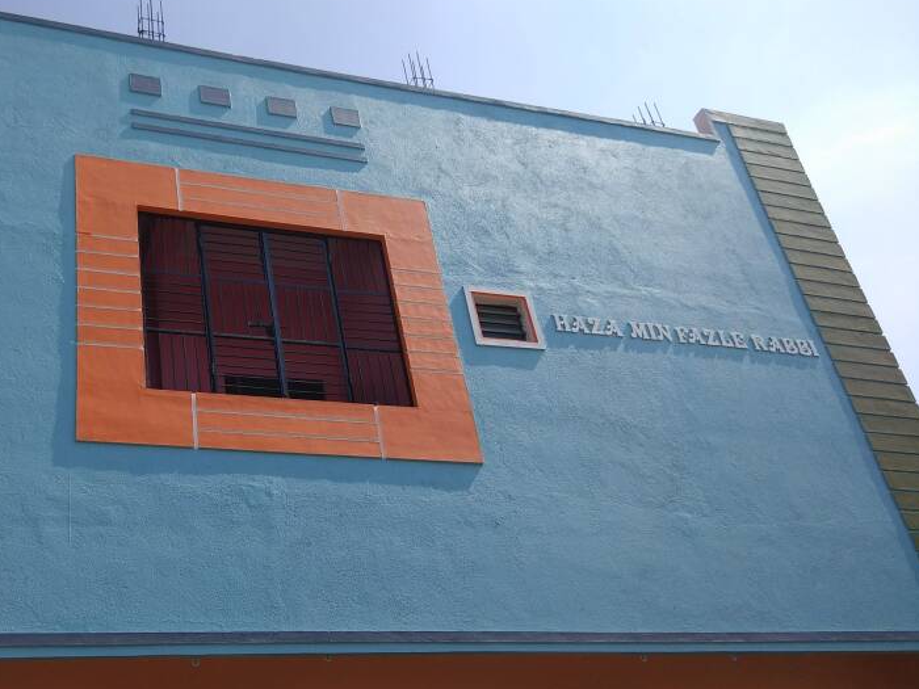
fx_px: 796
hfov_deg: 57.9
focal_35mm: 30
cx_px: 269
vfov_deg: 46.4
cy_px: 430
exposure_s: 1/1670
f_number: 2
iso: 100
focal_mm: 3.57
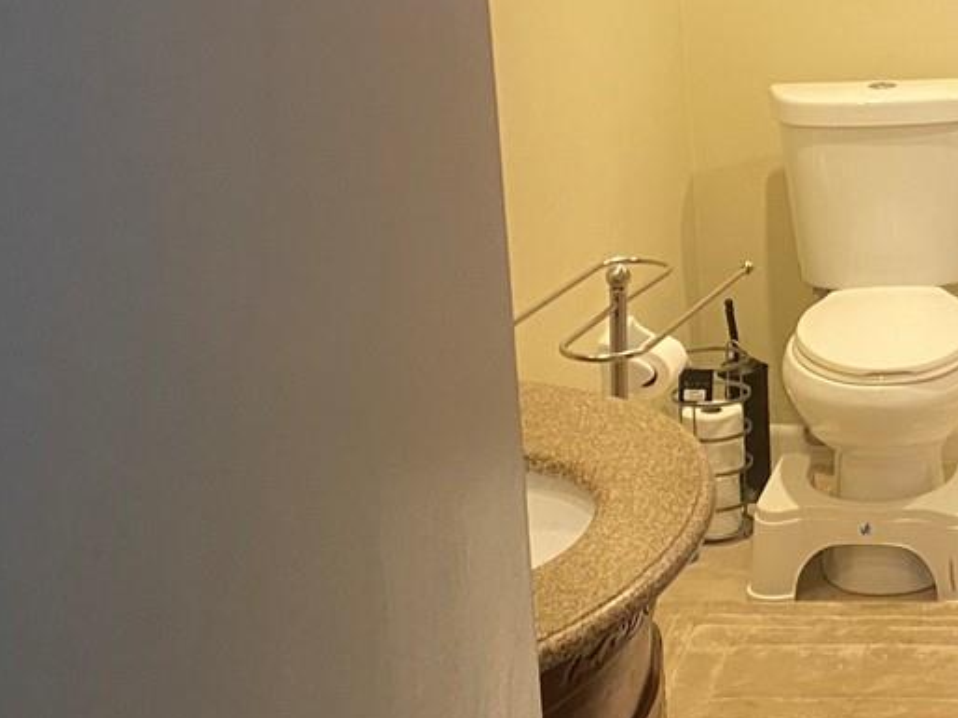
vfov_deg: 18.1
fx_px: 2241
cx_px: 1066
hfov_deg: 22.7
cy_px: 207
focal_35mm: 81
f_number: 1.8
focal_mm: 4.25
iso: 200
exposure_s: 1/60
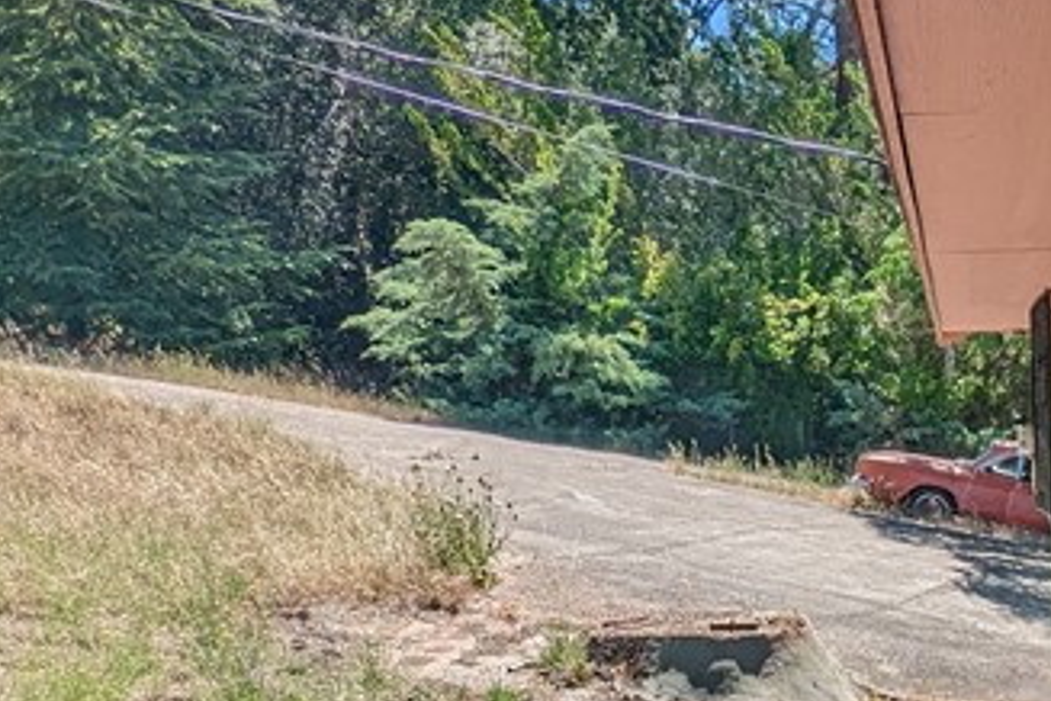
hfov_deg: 33.7
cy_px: 777
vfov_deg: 24.2
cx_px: 1130
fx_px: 1518
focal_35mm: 52
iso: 48
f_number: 2.2
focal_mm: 2.35
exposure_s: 1/989
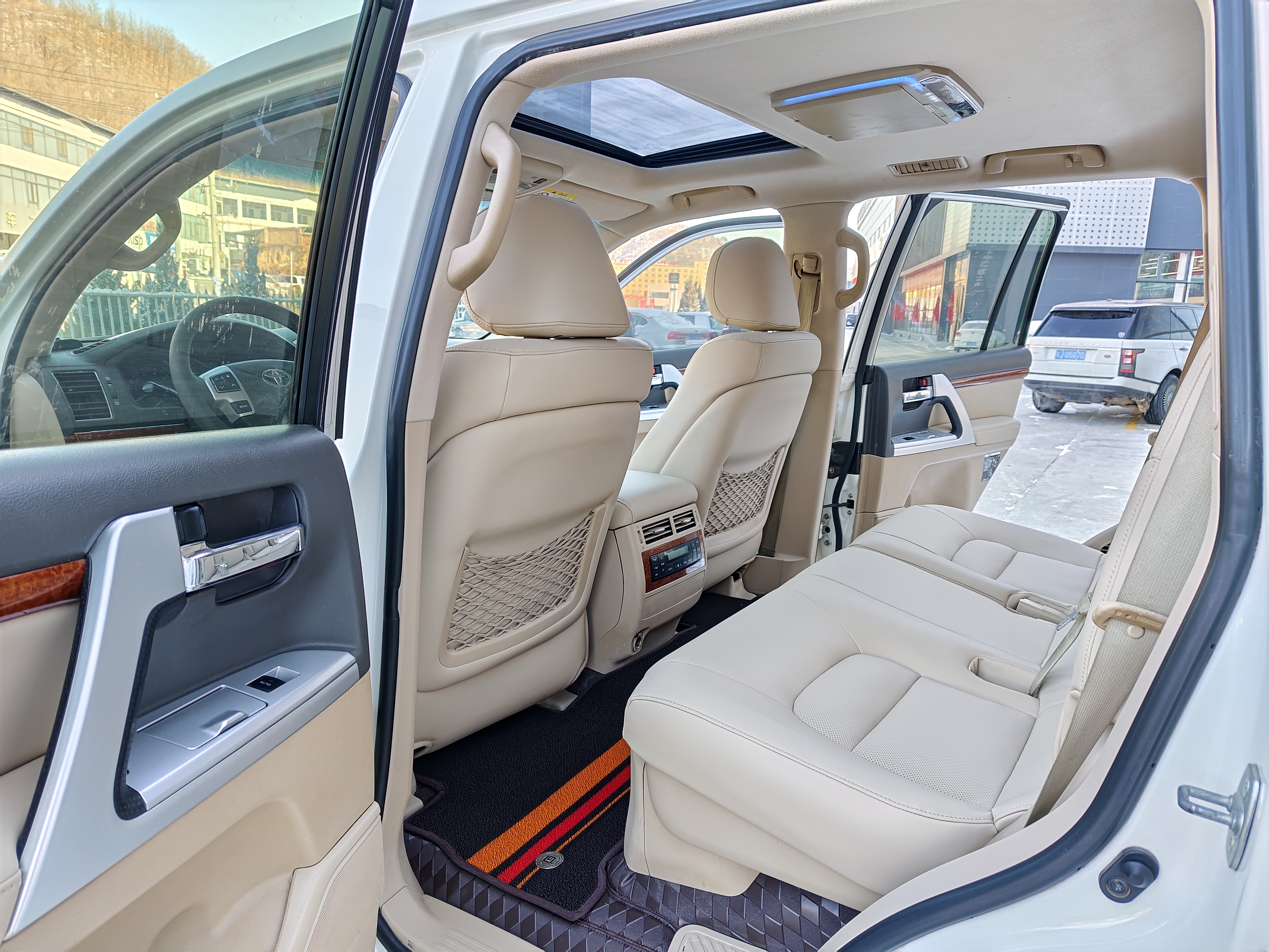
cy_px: 476
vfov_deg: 58.9
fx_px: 843
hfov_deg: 73.9
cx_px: 634
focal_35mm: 23
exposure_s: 1/33.3
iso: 81
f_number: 1.88
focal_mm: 5.56
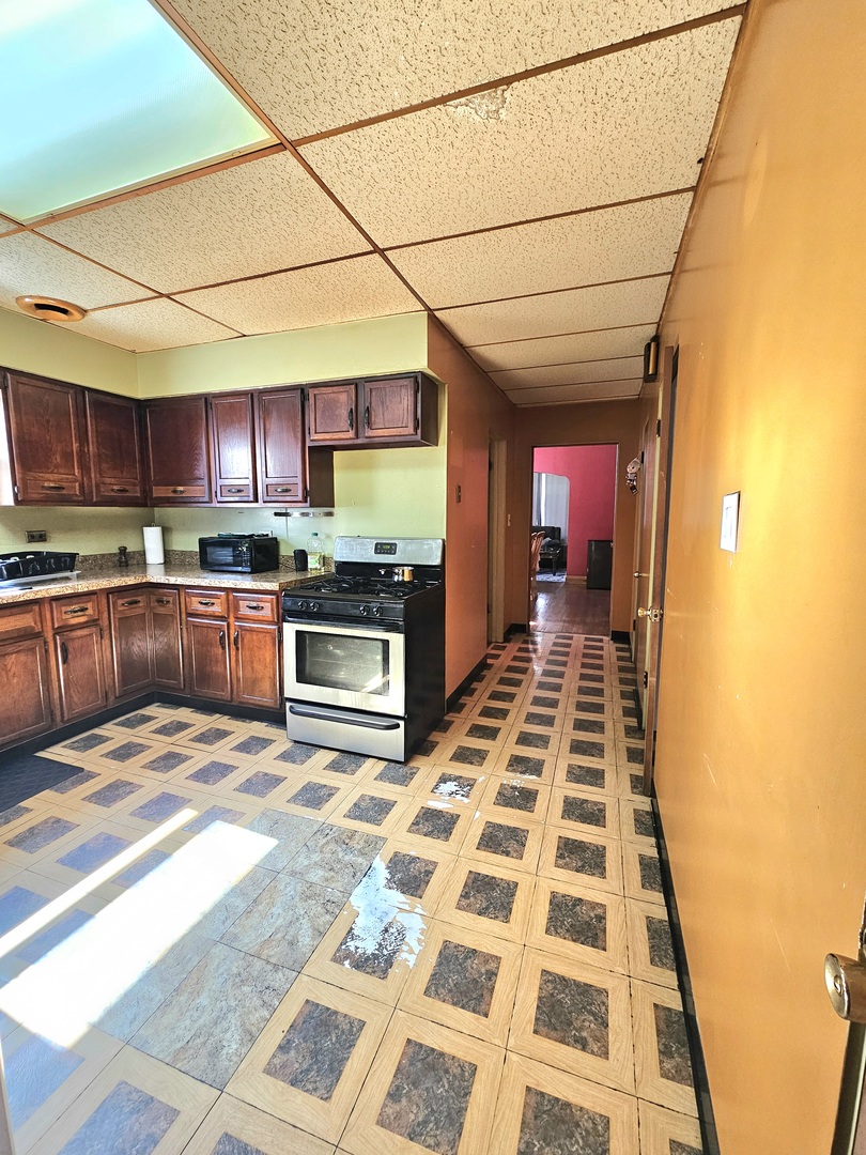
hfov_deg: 89.9
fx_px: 434
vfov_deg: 106.2
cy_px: 578
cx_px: 433
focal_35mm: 13
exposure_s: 1/60.2
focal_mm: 2.2
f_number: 2.2
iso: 160
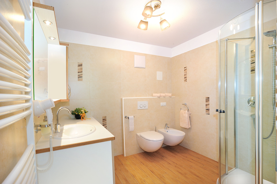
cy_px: 92
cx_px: 138
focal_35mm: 16
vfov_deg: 73.7
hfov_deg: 96.8
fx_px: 123
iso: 200
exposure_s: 1/1.3
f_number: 22
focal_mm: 16
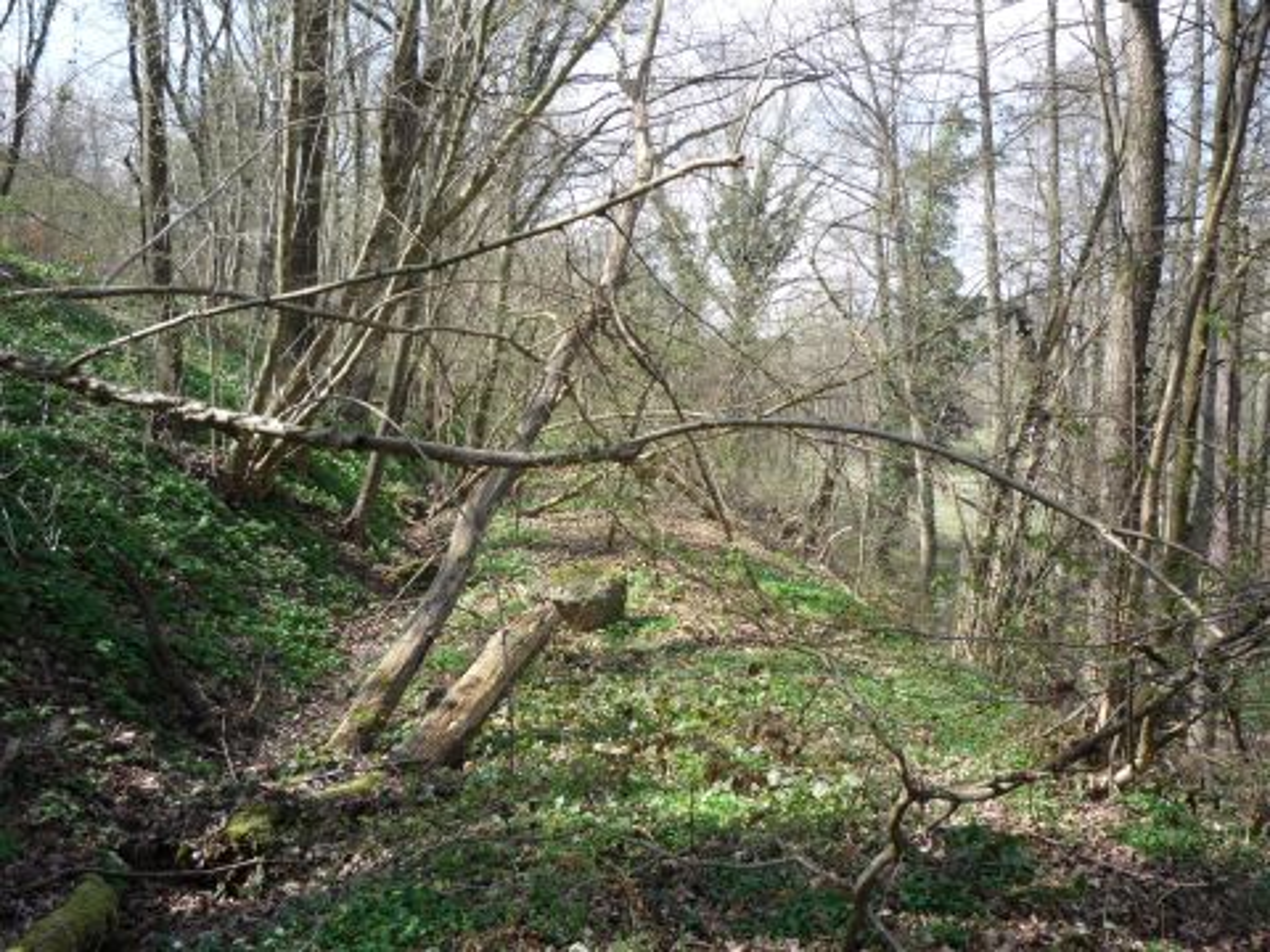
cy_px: 476
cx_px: 635
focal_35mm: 32
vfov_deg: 44.2
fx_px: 1174
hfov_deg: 56.8
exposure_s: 1/160
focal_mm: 5.2
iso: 100
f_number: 4
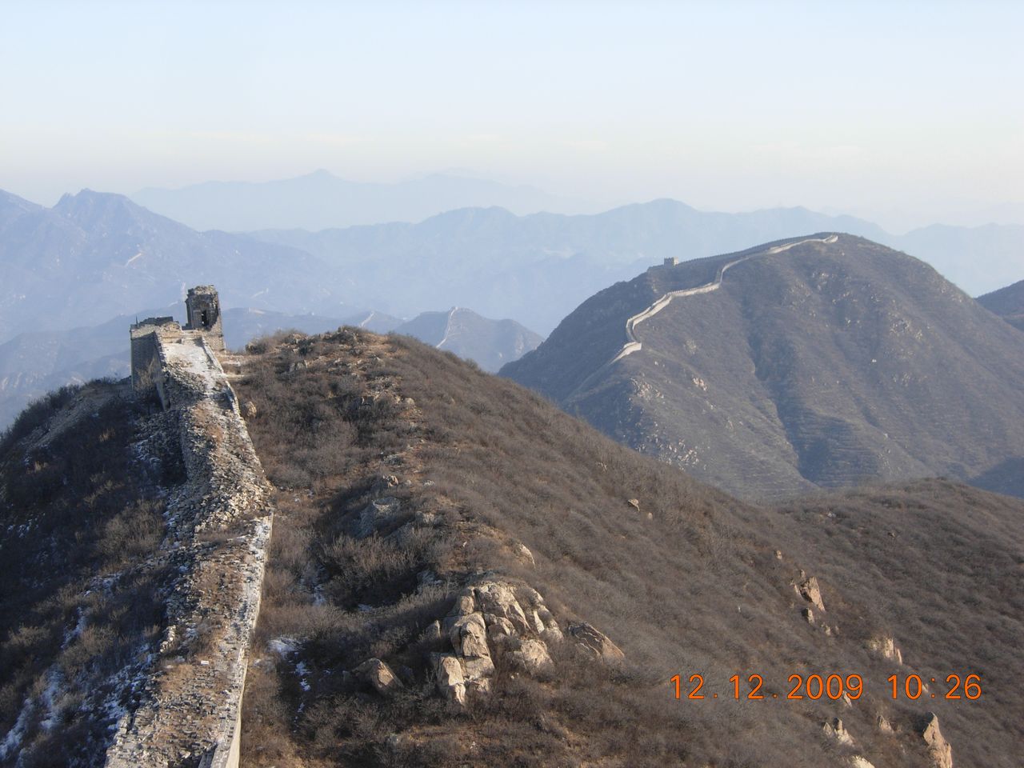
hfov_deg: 31.2
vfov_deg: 23.7
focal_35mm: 62
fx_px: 1834
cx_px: 512
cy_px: 384
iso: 50
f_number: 4.4
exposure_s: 1/256
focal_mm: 12.9
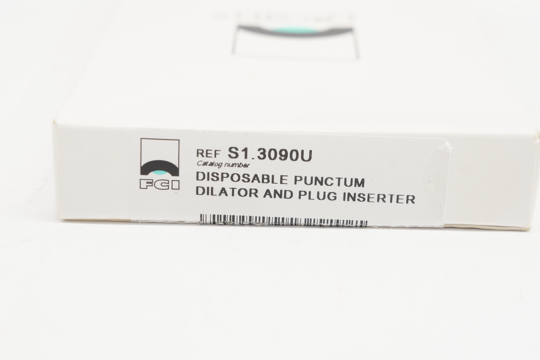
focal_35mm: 84
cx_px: 271
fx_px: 1252
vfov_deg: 16.4
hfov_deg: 24.3
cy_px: 182
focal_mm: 55
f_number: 8
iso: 400
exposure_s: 1/30
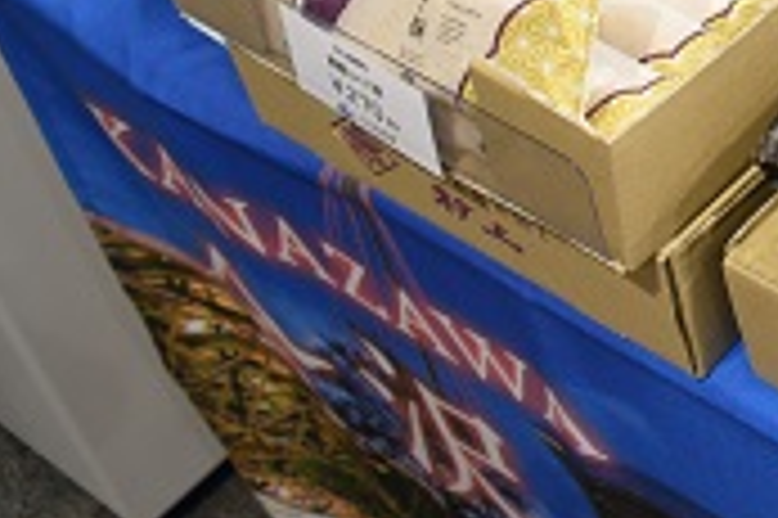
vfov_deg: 16.2
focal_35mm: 78
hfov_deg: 22.4
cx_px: 1093
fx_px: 1684
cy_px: -214
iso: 400
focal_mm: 18
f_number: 3.5
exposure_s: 1/30
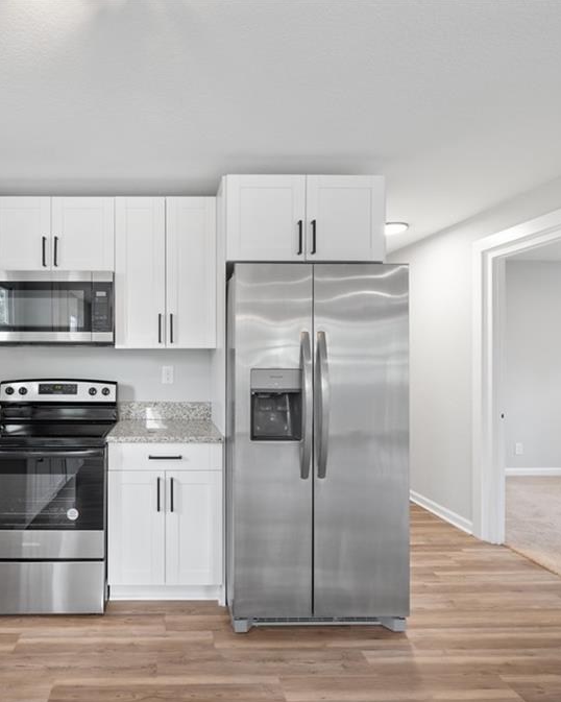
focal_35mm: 20
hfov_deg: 65.3
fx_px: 415
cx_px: 166
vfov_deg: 80.4
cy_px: 354
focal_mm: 14
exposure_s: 1/2
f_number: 7.1
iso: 250
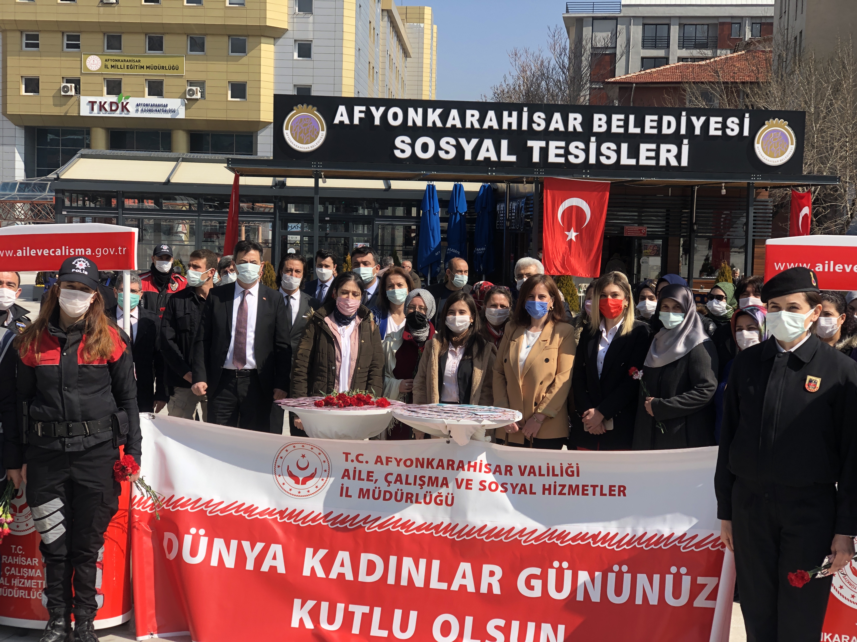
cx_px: 428
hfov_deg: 36.8
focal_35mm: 52
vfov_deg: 28.0
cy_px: 321
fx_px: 1287
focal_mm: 6
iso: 16
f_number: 2.4
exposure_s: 1/941
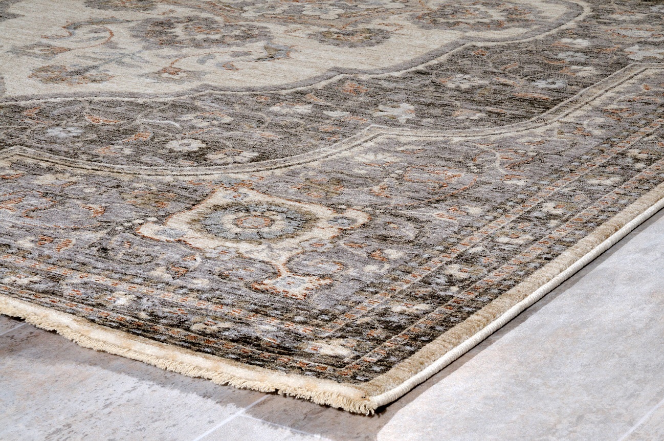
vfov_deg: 13.0
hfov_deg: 19.5
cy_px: 220
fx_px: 1934
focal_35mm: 105
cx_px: 332
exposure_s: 1/200
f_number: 29
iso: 500
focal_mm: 70
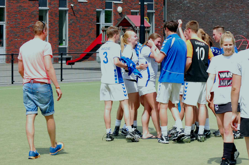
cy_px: 82
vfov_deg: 16.5
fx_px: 570
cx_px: 124
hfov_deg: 24.6
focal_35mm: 82
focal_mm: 55
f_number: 11
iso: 1600
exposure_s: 1/800
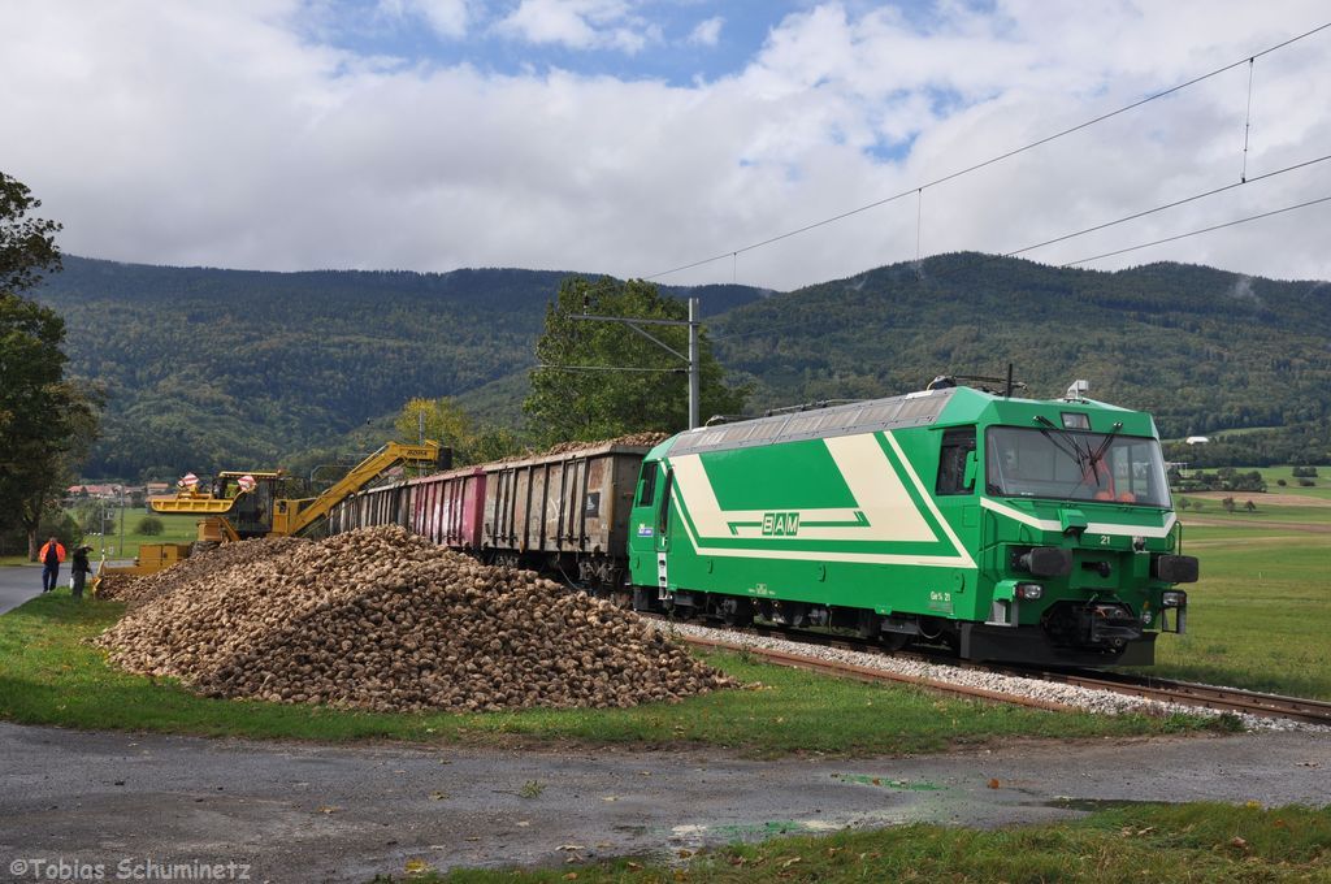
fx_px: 1662
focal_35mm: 45
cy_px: 442
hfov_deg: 43.7
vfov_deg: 29.8
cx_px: 666
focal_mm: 30
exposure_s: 1/500
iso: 200
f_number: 9
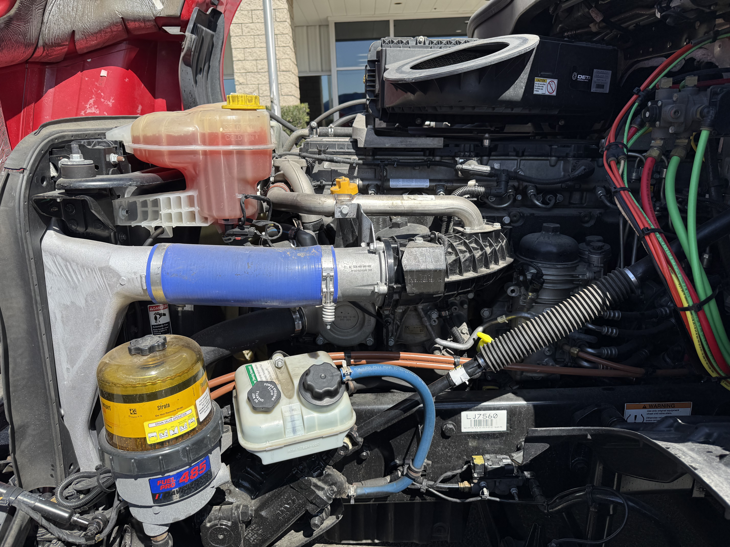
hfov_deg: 71.6
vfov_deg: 56.8
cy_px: 274
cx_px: 365
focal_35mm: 24
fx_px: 506
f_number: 1.78
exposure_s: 1/2445
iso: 80
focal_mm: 6.76
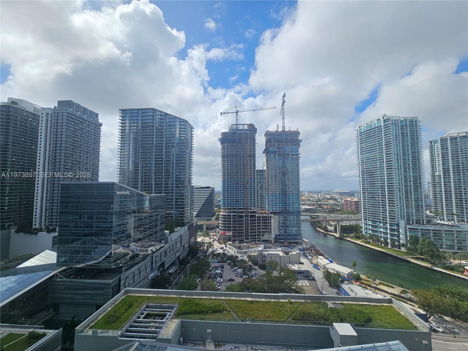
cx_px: 234
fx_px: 176
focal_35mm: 13
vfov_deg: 89.9
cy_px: 176
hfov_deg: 106.2
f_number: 2.2
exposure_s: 1/4326
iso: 50
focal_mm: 2.2
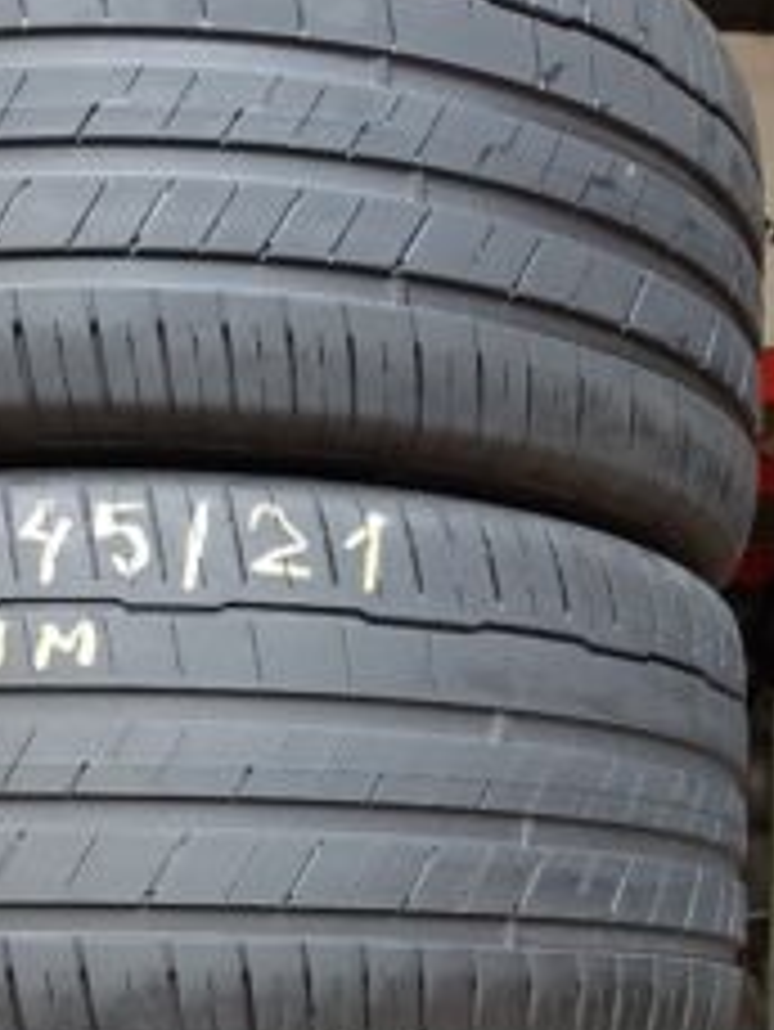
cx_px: 140
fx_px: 1936
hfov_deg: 22.3
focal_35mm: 65
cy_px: 1091
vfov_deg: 27.6
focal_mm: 4.2
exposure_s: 1/50
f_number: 1.7
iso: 100
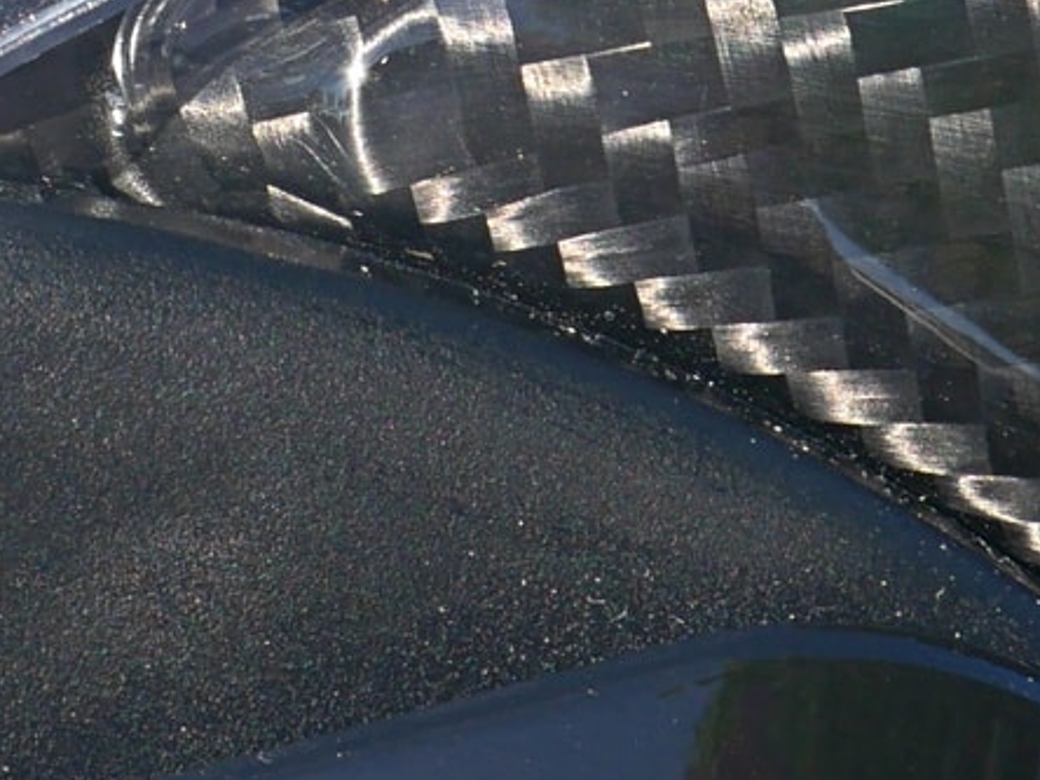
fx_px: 5198
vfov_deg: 8.4
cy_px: -403
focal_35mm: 173
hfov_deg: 11.4
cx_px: 562
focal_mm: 20
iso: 200
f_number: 13
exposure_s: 1/60
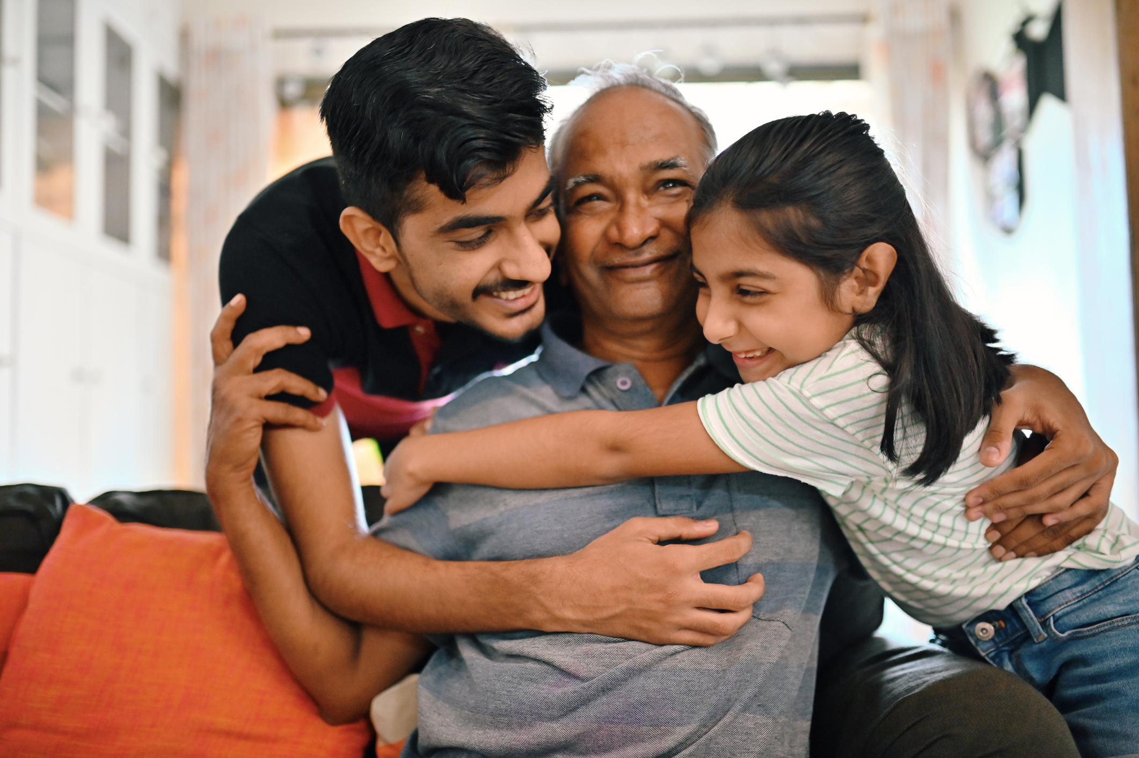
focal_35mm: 35
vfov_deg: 37.8
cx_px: 570
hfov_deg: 54.5
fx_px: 1107
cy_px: 379
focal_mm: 35
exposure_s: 1/250
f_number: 1.4
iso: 2000
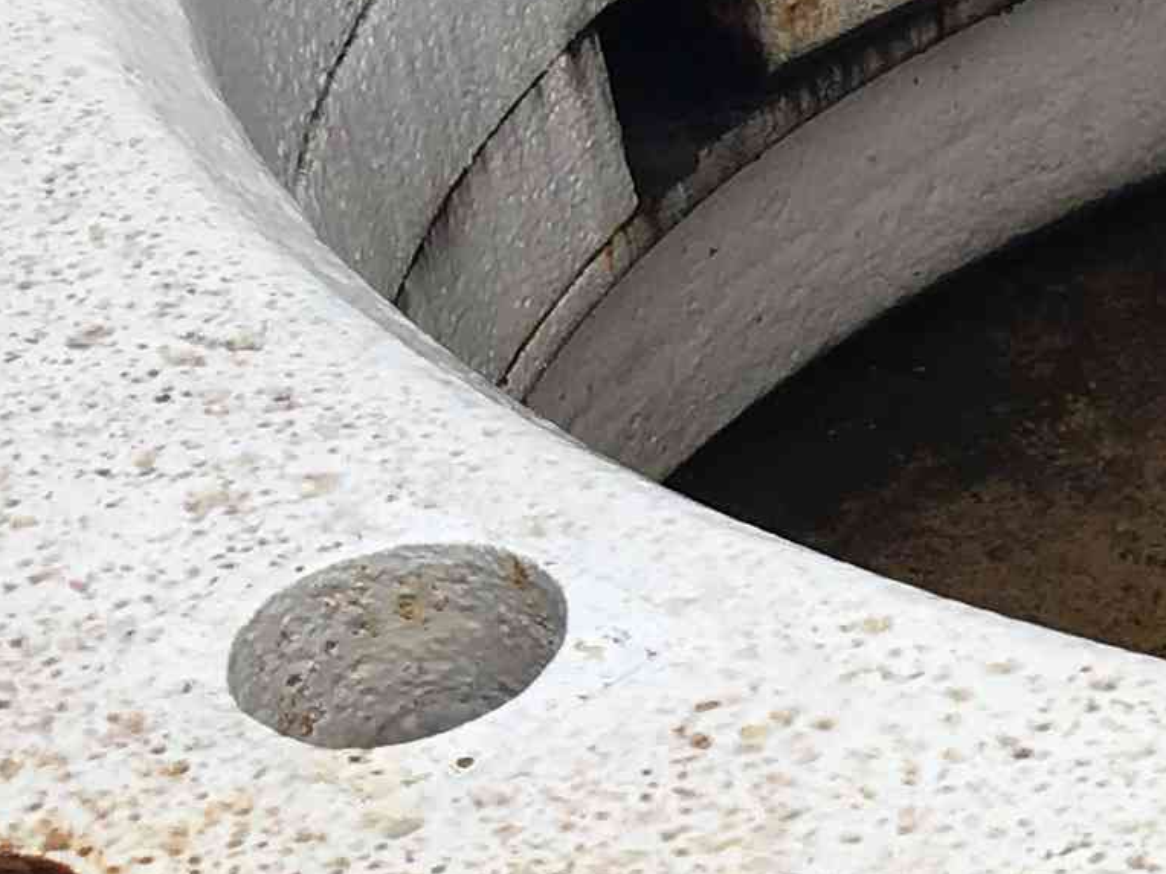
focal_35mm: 153
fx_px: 5154
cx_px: 2182
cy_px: 723
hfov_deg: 11.8
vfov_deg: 9.7
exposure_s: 1/490
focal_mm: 4.15
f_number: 2.2
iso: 25
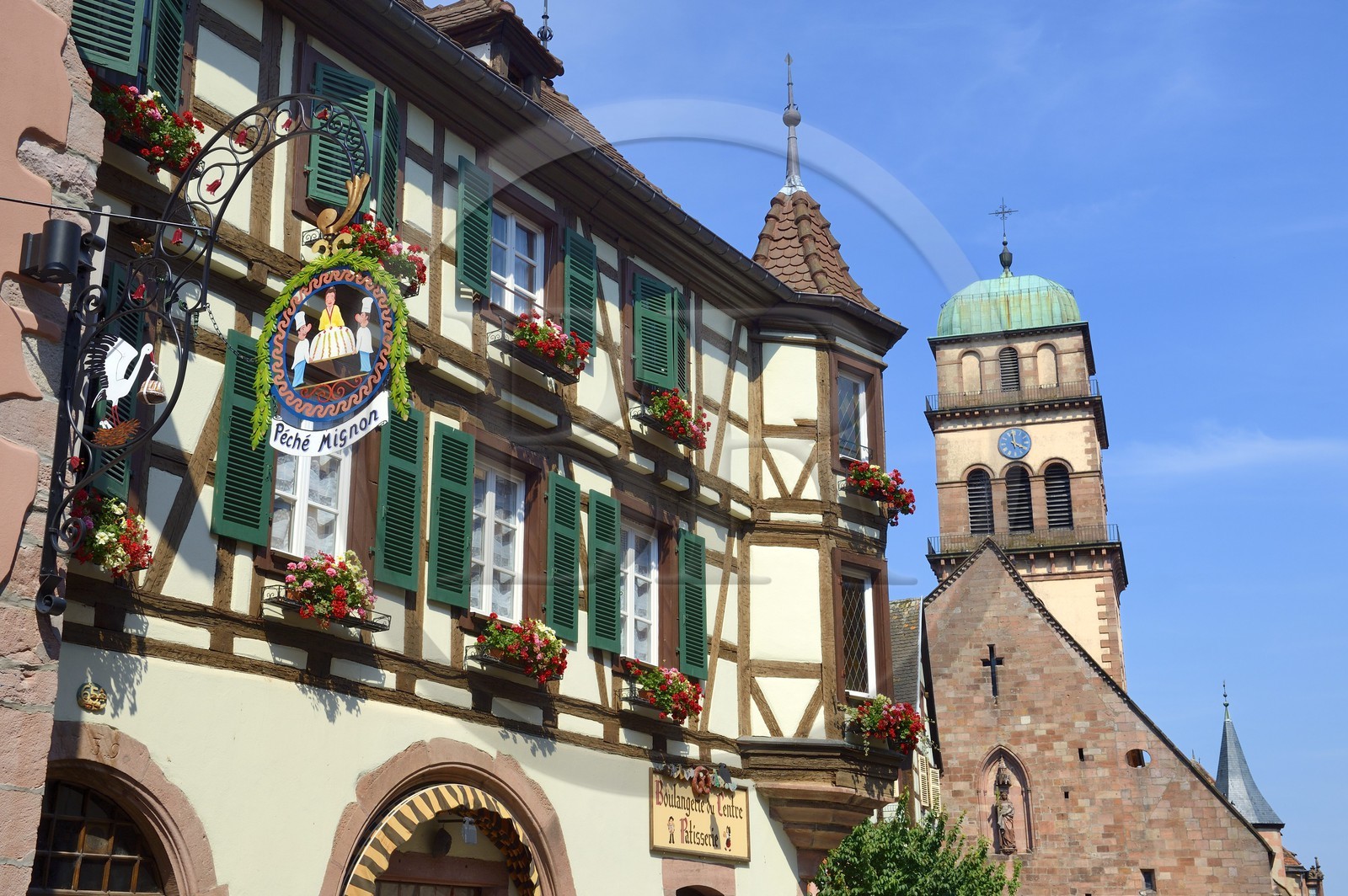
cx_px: 674
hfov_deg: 44.5
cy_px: 448
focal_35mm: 44
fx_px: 1646
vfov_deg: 30.5
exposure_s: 1/250
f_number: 13
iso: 200
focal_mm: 44
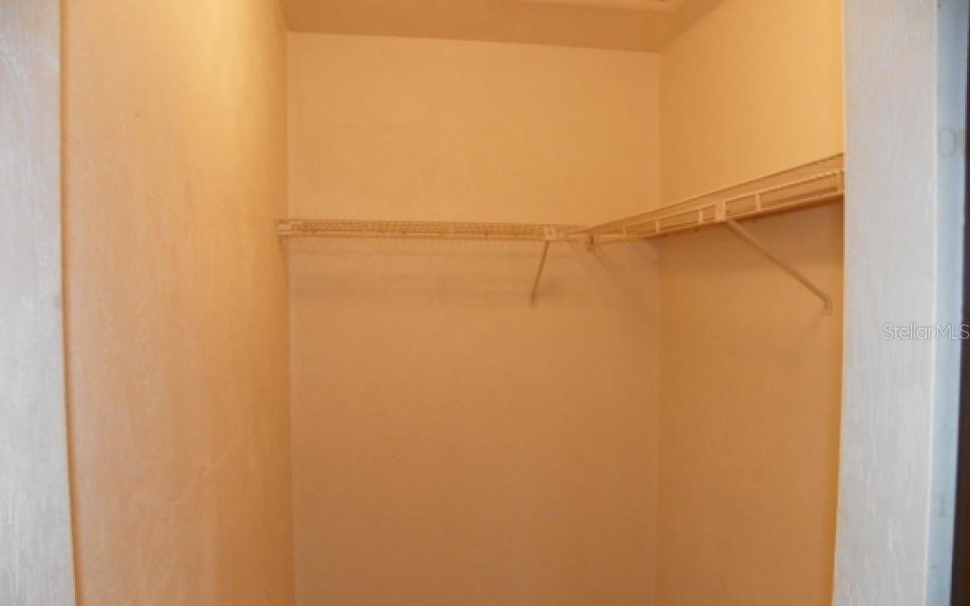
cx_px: 481
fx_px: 740
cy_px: 331
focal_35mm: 28
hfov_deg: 66.5
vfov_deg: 44.5
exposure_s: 1/30
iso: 200
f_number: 2.8
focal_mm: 4.6
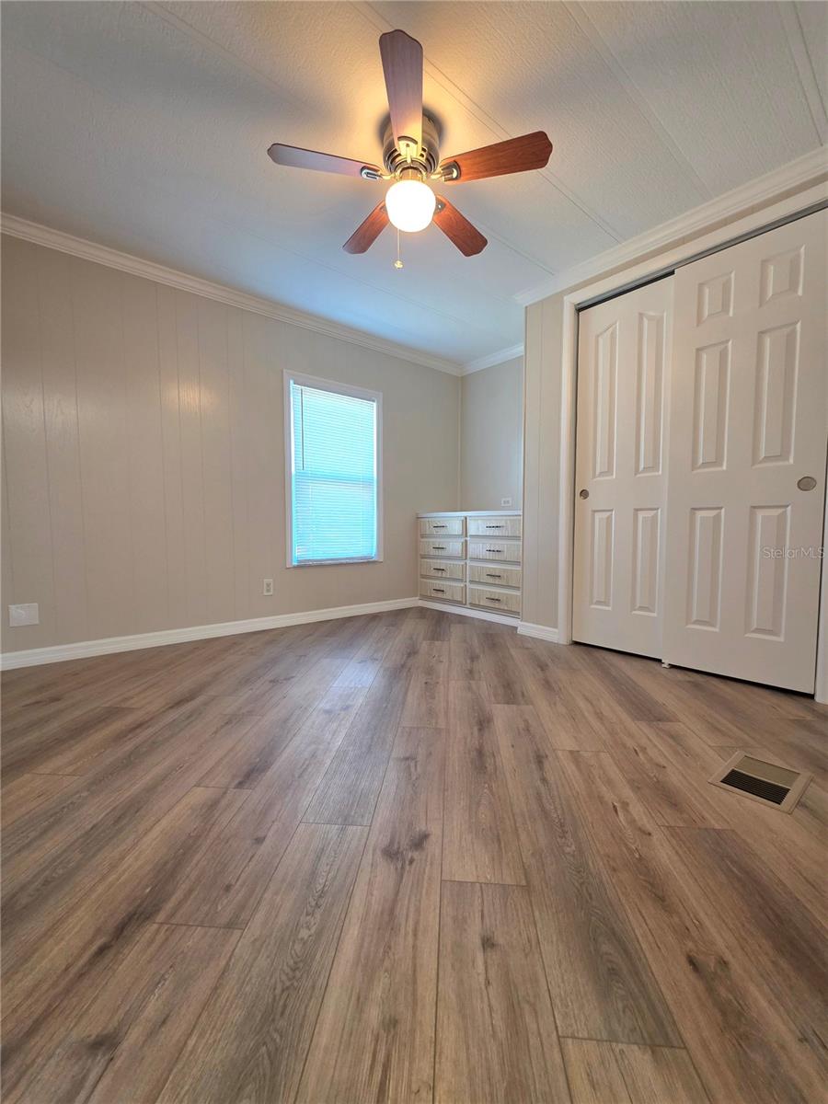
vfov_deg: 106.2
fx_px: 415
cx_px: 414
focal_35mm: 13
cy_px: 552
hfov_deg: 89.9
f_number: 1.9
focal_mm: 2.2
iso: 160
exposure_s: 1/60.2
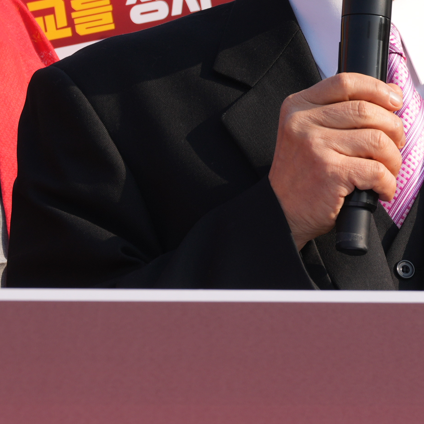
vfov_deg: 2.0
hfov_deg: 2.0
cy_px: -18
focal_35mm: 875
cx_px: 386
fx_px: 12126
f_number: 7.1
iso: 100
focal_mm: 200
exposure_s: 1/250
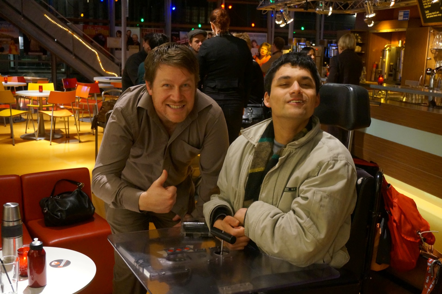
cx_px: 221
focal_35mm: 40
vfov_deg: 32.9
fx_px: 497
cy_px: 147
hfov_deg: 48.0
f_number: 4.5
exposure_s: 1/60
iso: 3200
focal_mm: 27
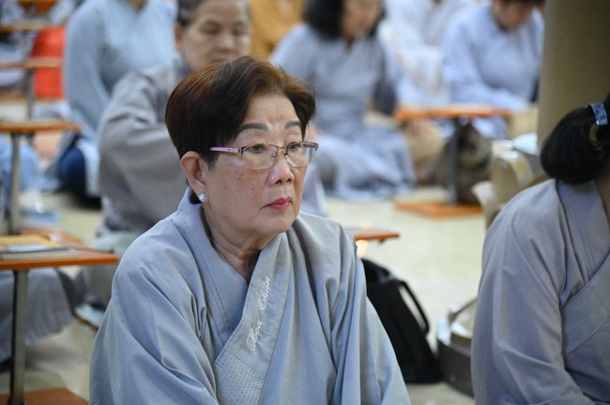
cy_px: 202
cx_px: 305
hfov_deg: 18.3
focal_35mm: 112
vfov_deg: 12.2
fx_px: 1896
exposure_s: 1/200
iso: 12800
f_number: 4
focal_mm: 112
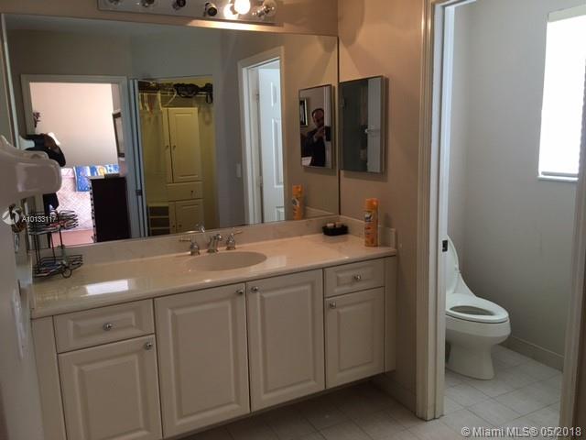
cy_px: 220
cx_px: 293
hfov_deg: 61.7
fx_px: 491
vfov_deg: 48.2
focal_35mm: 29
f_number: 2.2
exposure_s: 1/15
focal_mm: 4.15
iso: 50
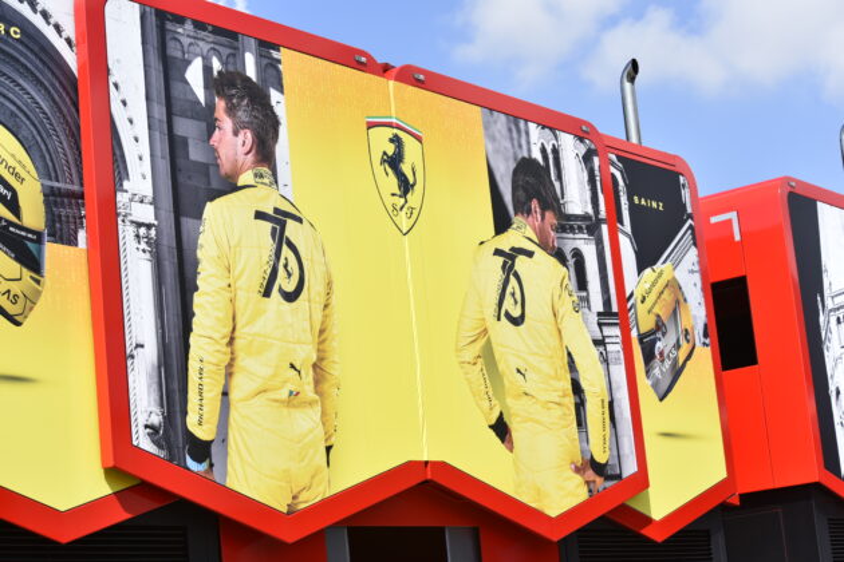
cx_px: 422
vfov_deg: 17.1
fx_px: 1875
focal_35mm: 80
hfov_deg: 25.4
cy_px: 281
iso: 500
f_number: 13
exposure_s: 1/640
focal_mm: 80
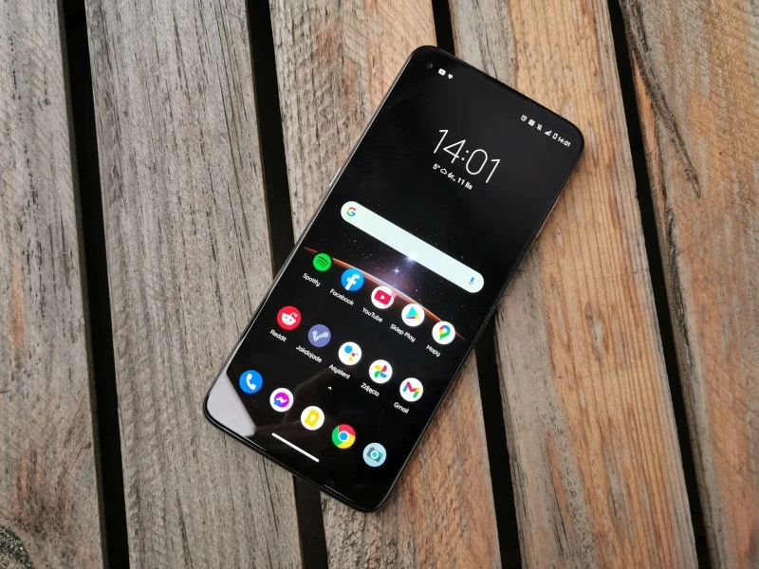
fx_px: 899
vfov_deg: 35.1
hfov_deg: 45.8
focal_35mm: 41
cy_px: 284
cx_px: 380
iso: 80
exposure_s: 1/100
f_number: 1.6
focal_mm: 5.56
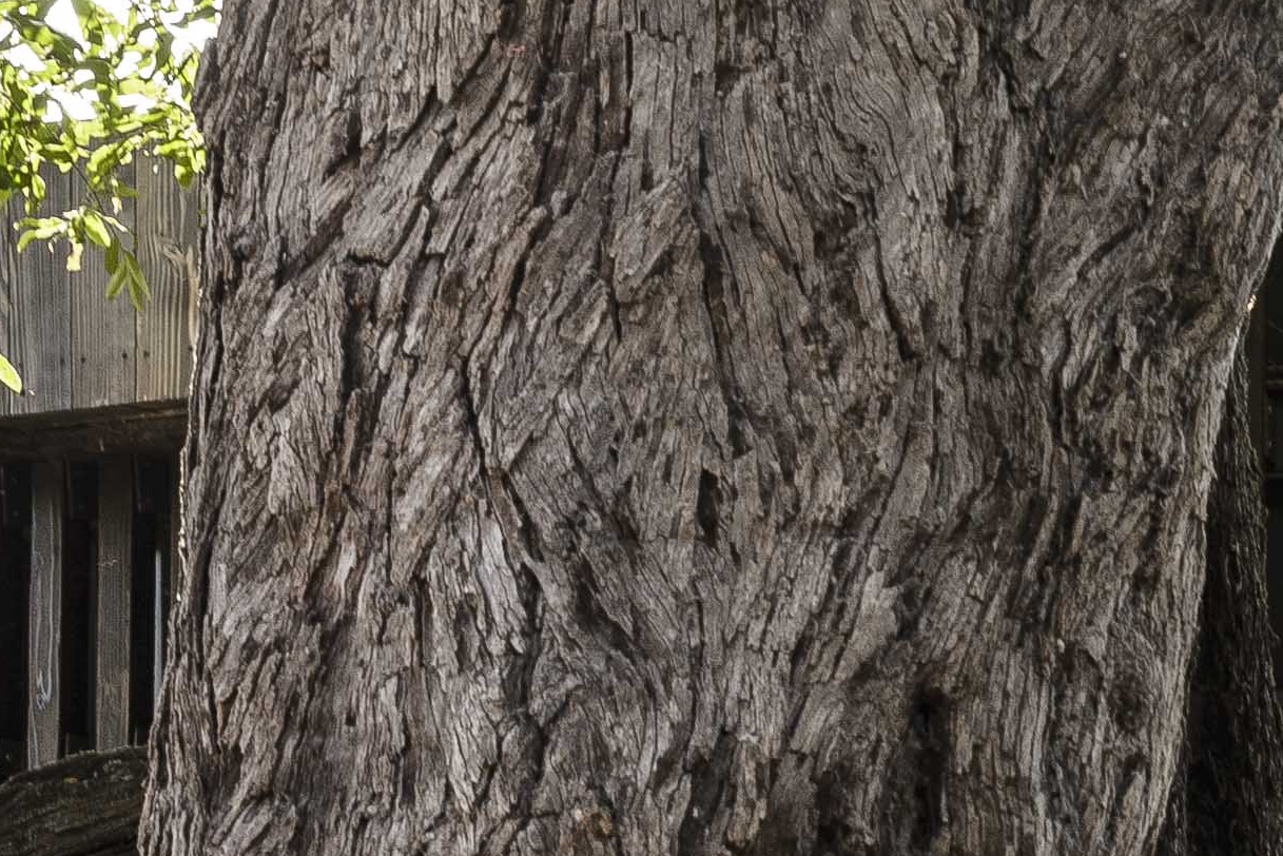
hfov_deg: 11.0
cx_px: 2095
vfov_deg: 7.6
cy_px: 1247
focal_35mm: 178
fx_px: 6345
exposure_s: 1/60
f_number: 7.1
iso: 80
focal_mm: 36
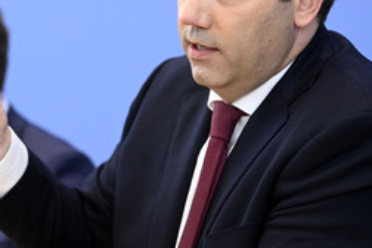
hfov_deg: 7.7
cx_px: 49
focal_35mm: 268
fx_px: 2769
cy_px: 50
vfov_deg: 5.1
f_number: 4
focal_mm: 150
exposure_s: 1/1250
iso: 4000
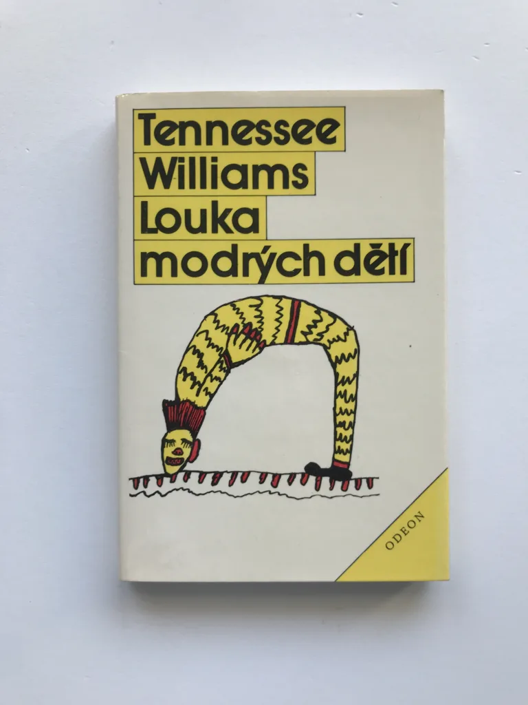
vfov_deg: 63.4
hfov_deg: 49.7
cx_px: 264
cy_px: 352
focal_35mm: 28
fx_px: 569
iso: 32
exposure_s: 1/100
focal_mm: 3.99
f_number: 1.8
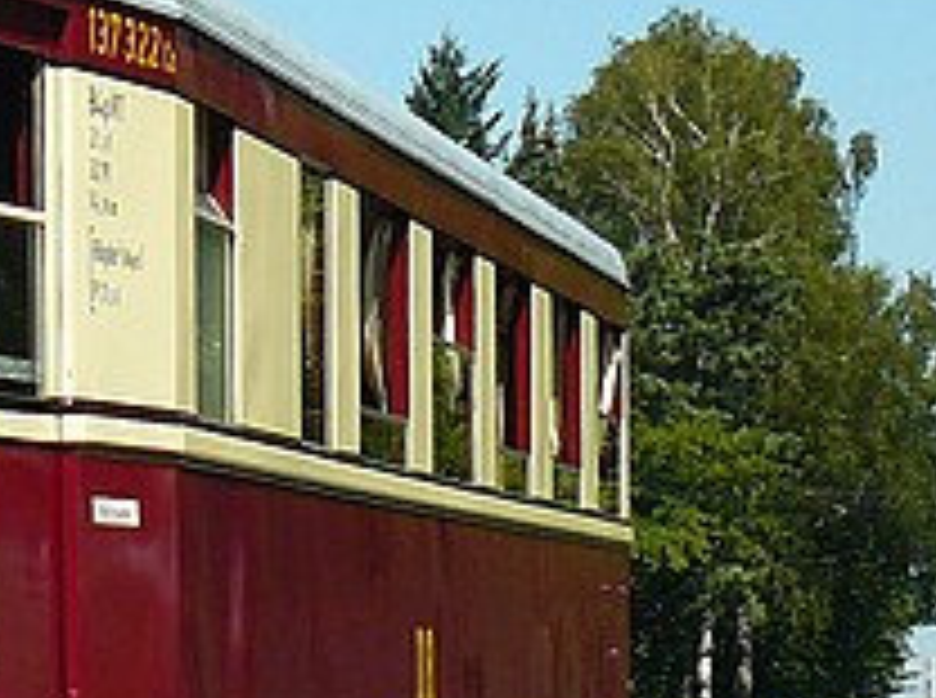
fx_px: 4991
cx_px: -428
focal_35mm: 185
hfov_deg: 10.4
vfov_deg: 8.0
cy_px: 234
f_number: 3.2
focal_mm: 8
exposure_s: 1/320
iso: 100
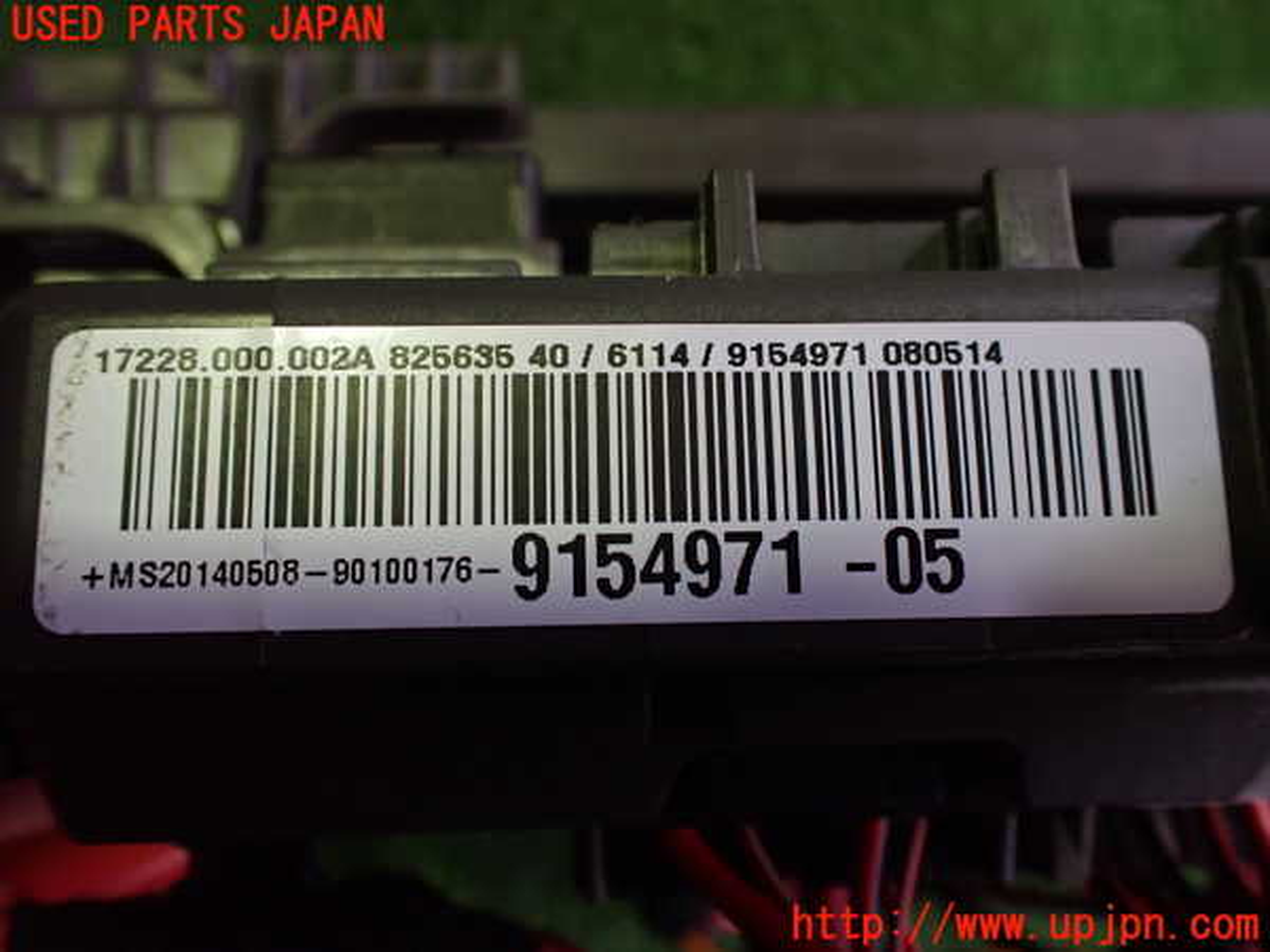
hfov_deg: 60.0
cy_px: 476
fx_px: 1101
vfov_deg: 46.8
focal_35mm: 30
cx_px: 635
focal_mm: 5.4
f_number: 2.3
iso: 500
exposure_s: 1/125
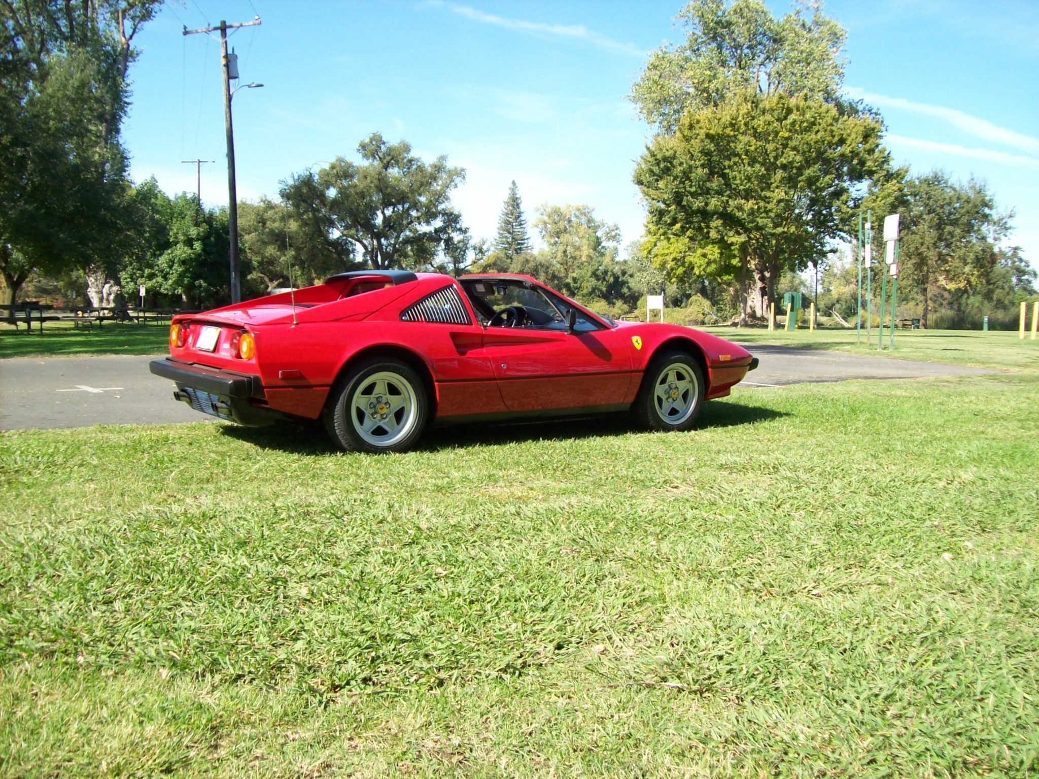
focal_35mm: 36
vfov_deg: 39.6
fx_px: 1080
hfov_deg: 51.4
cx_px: 520
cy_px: 390
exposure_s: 1/608
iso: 80
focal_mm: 6
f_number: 2.7
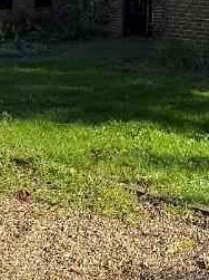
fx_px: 790
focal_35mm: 98
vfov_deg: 18.2
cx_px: 335
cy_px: -120
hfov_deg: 13.9
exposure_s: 1/2445
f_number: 1.78
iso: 80
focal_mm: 6.76
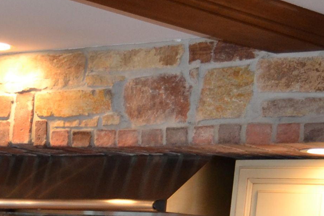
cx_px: -183
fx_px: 1224
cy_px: 415
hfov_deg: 14.0
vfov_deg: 9.5
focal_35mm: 136
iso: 400
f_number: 4
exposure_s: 1/80
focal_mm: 18
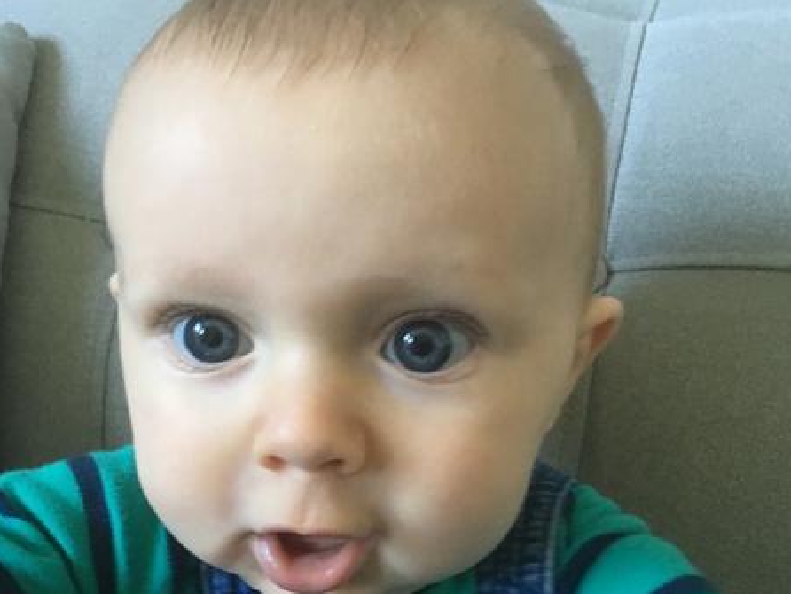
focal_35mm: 39
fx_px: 892
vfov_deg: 36.0
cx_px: 396
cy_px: 445
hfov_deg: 47.8
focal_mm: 4.15
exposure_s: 1/17
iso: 100
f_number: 2.2
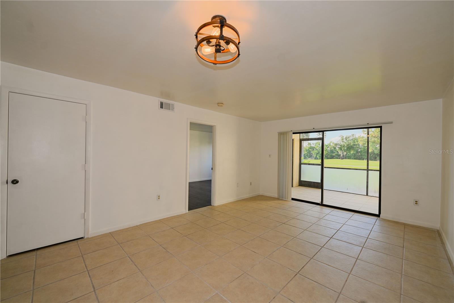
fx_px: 183
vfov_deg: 79.2
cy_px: 152
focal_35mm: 14
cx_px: 227
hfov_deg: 102.3
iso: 1250
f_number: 4
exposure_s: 1/60
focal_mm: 14.5
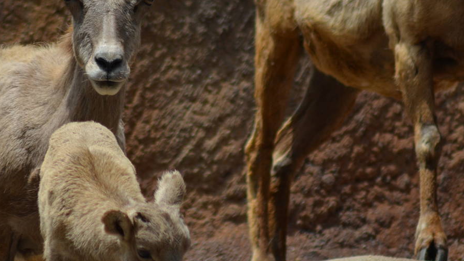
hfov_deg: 2.6
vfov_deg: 1.4
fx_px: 10385
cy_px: 157
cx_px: 161
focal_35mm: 844
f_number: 5.6
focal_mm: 300
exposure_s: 1/2000
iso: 320
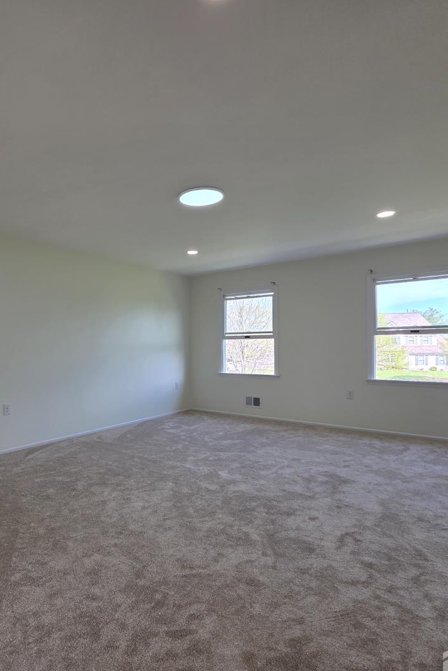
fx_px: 354
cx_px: 126
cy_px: 340
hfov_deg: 61.9
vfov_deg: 86.9
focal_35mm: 19
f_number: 2.2
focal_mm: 2.2
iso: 50
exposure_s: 1/163
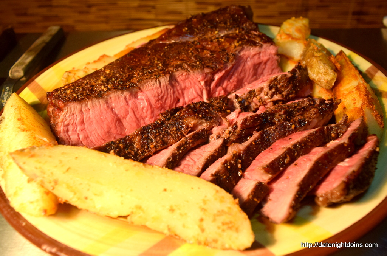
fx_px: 289
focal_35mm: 27
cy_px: 128
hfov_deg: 67.5
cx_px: 194
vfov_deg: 47.7
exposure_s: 1/100
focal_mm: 18
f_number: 5
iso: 400
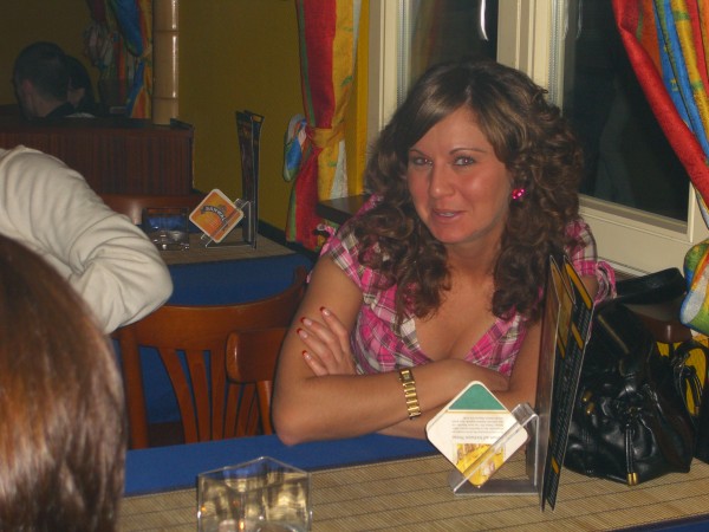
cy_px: 266
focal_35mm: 80
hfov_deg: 24.4
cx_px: 354
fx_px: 1639
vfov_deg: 18.4
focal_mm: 16.6
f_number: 4.4
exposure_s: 1/60
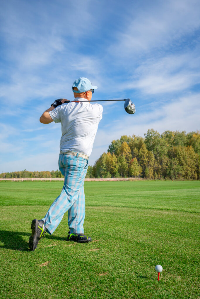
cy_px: 150
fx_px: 292
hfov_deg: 37.9
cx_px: 100
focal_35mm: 35
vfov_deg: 54.4
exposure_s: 1/3200
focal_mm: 35
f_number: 5.6
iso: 320
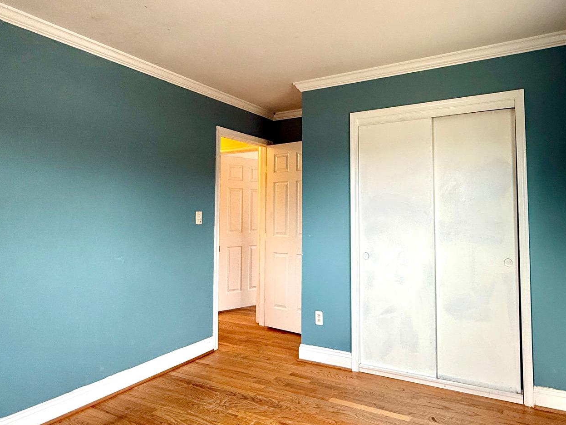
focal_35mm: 23
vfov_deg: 58.8
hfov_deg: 73.0
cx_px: 343
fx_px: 376
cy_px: 194
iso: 200
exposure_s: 1/60
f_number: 2.2
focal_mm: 2.22
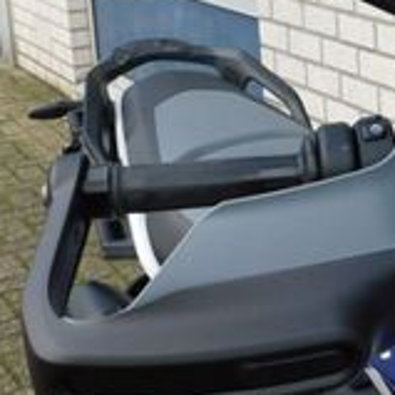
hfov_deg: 18.5
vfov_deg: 20.7
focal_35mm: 82
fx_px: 1059
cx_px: 611
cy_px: 47
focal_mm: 4
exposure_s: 1/200
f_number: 3
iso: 125
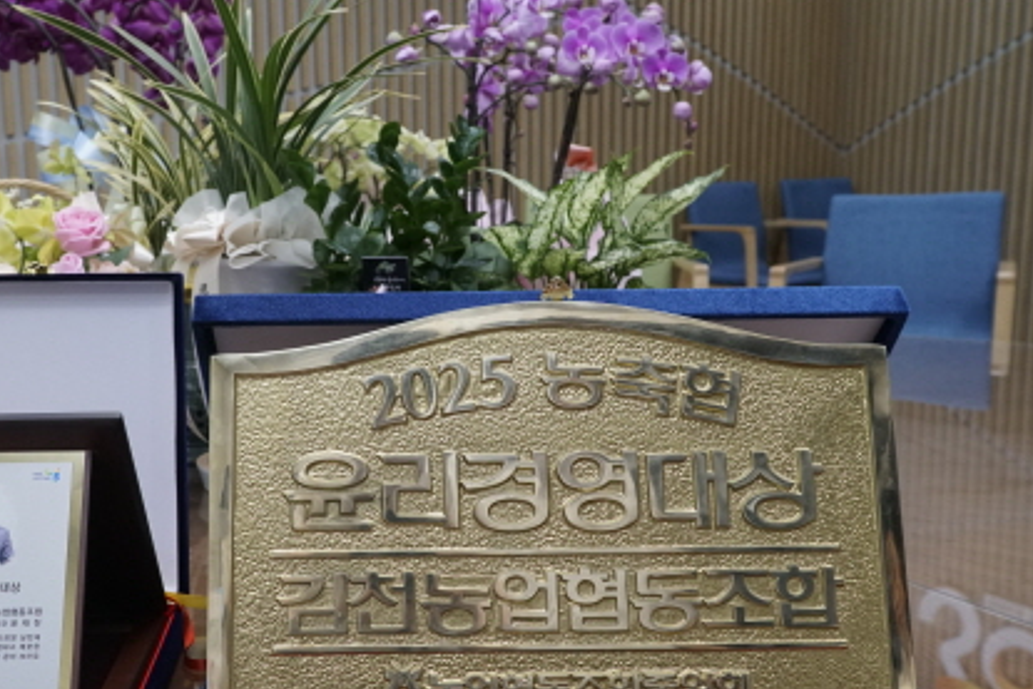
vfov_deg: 34.2
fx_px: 1119
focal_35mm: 39
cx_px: 398
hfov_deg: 49.1
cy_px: 361
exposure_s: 1/160
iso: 1250
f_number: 4
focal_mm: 18
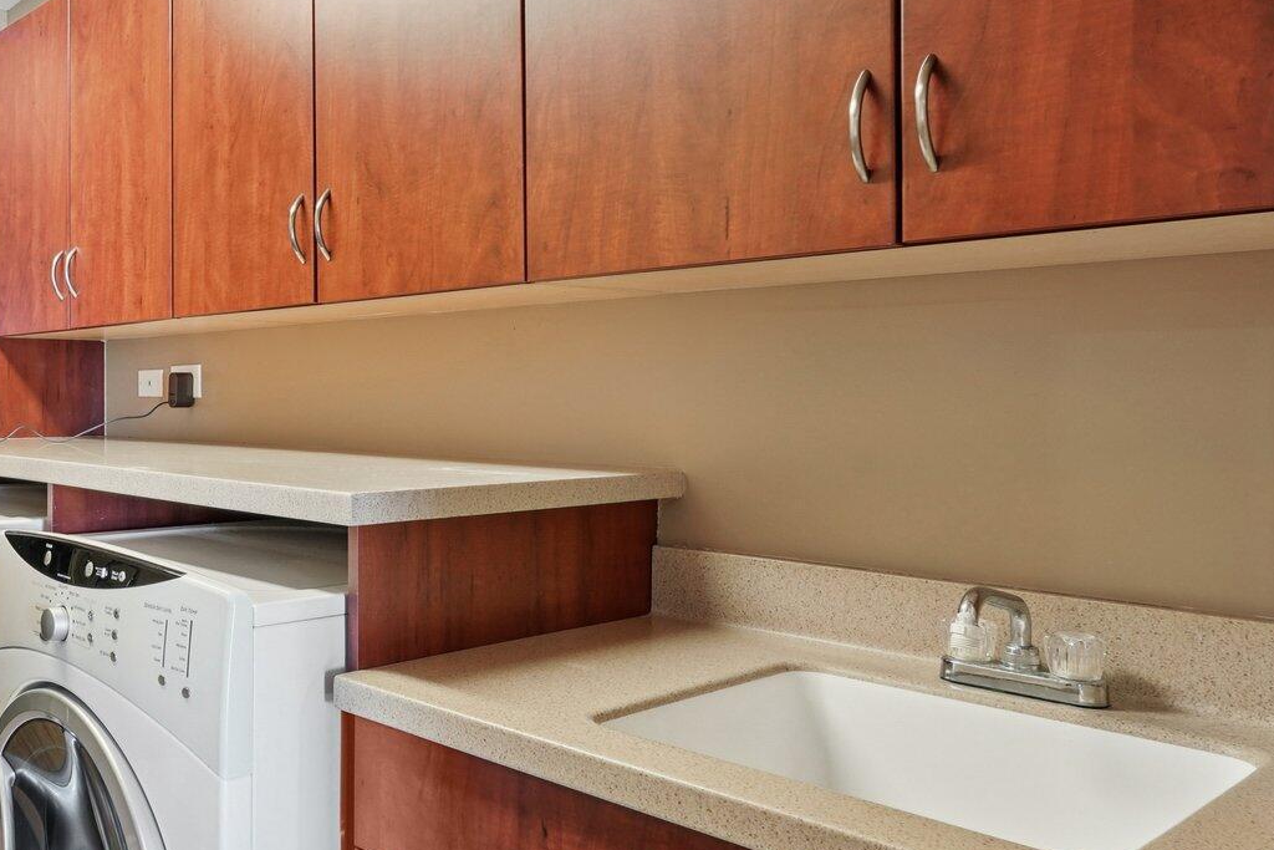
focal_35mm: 32
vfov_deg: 41.1
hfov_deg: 53.7
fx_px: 1133
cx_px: 208
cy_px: 383
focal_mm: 16
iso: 400
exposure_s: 1/2
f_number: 8
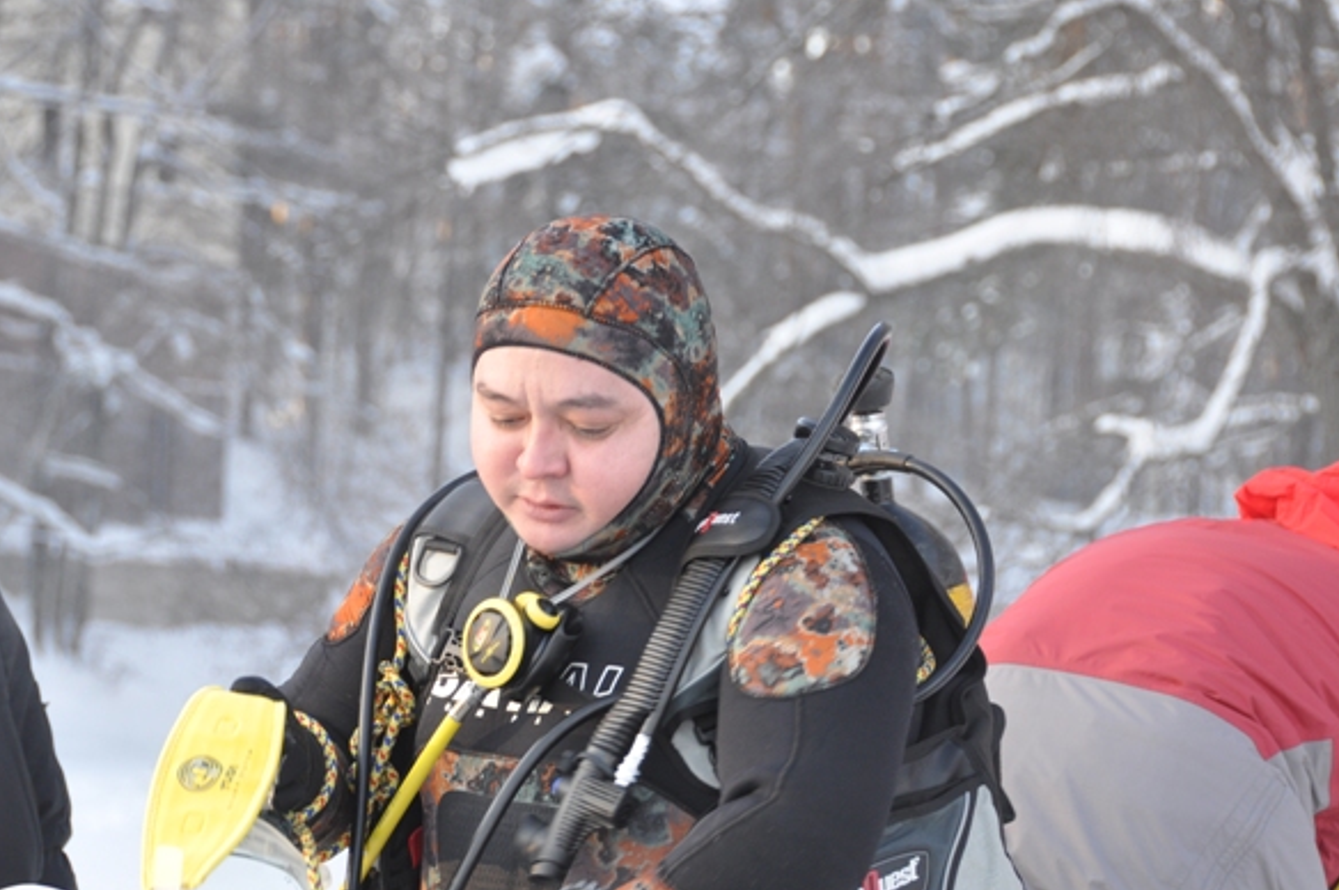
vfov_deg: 9.2
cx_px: 514
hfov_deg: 13.8
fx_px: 5523
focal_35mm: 149
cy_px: 471
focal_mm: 75
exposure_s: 1/125
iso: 400
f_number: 5.6
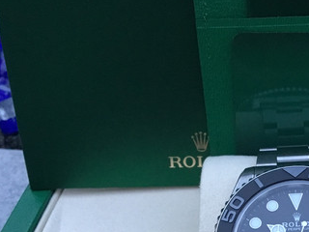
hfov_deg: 29.8
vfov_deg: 23.0
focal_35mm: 62
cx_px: 282
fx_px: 553
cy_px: 212
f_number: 2.4
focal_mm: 3.3
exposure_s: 1/30
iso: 160
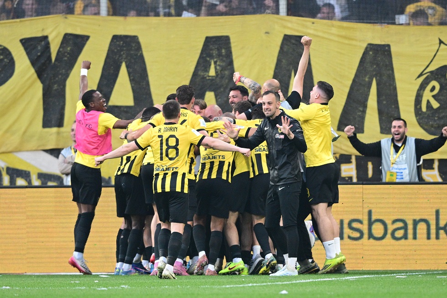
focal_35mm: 400
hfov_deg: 5.2
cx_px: 224
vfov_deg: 3.4
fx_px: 4965
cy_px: 149
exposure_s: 1/1250
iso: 1000
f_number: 2.8
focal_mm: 400
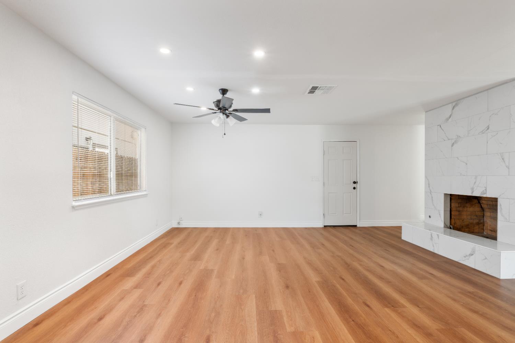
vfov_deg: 72.1
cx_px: 258
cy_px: 172
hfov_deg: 95.0
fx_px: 236
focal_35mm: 16
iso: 100
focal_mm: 11
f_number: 8
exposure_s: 1.3
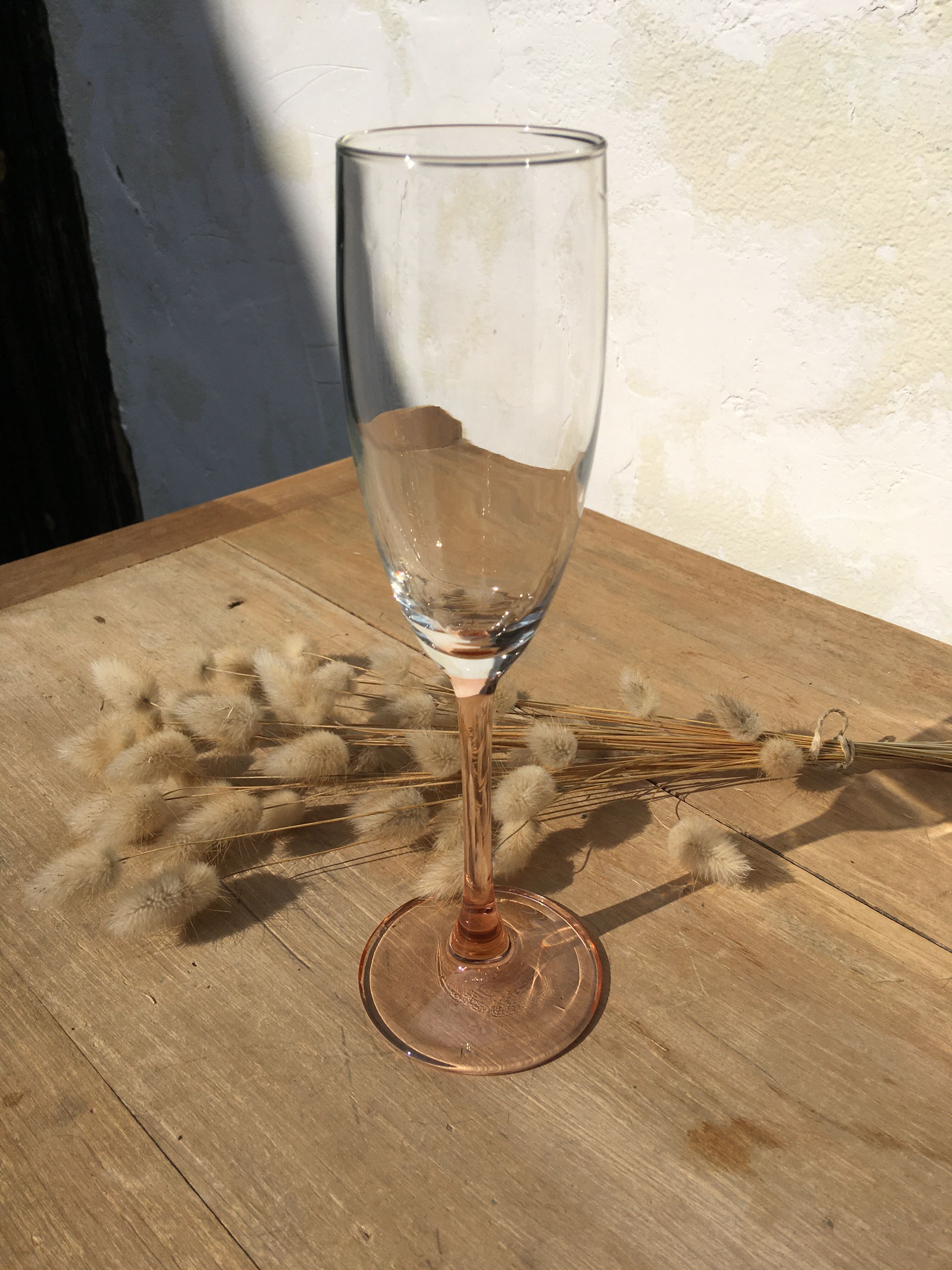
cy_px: 635
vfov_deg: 61.7
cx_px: 476
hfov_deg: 48.2
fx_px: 1063
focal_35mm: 29
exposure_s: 1/4808
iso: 25
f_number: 2.2
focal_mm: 4.15
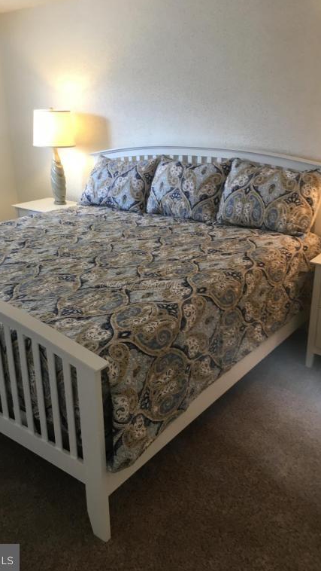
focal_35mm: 32
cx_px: 142
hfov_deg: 36.7
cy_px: 286
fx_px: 484
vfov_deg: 61.0
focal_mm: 4.15
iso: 64
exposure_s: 1/30
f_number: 2.2
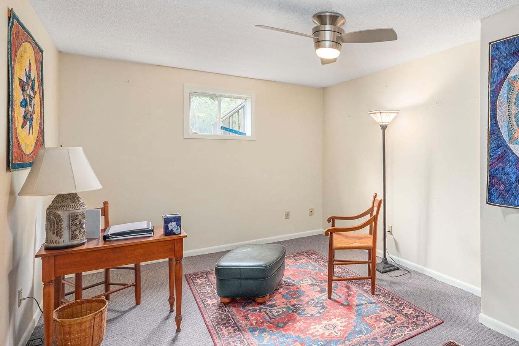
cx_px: 364
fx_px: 303
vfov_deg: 59.5
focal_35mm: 21
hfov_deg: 77.4
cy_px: 159
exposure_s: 1/60
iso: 320
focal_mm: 14
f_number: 7.1
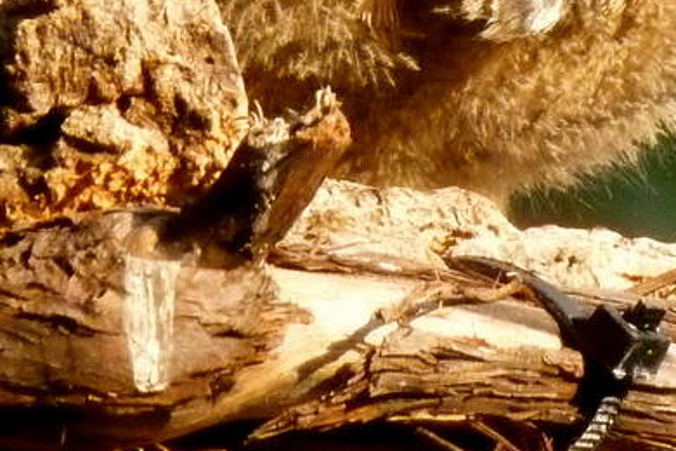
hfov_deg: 0.8
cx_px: 499
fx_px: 48086
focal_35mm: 2561
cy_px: -147
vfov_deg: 0.5
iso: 800
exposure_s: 1/500
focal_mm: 108
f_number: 5.6
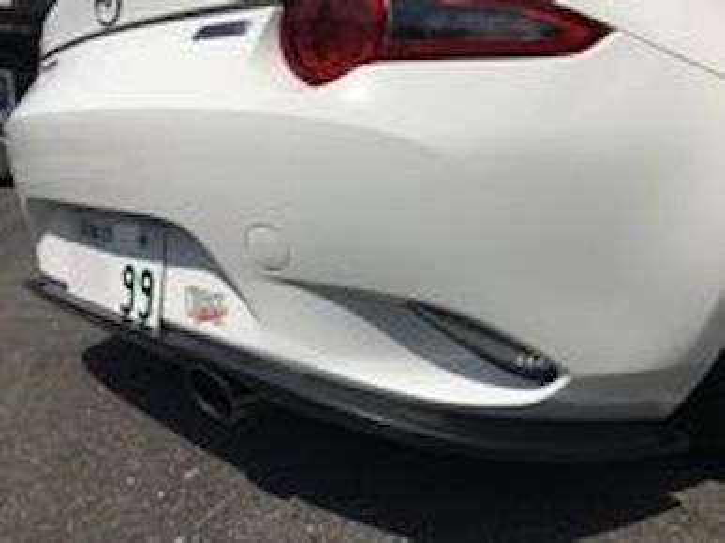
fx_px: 607
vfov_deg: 48.2
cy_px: 272
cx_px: 362
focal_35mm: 29
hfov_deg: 61.7
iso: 25
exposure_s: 1/3497
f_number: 2.2
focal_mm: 4.15
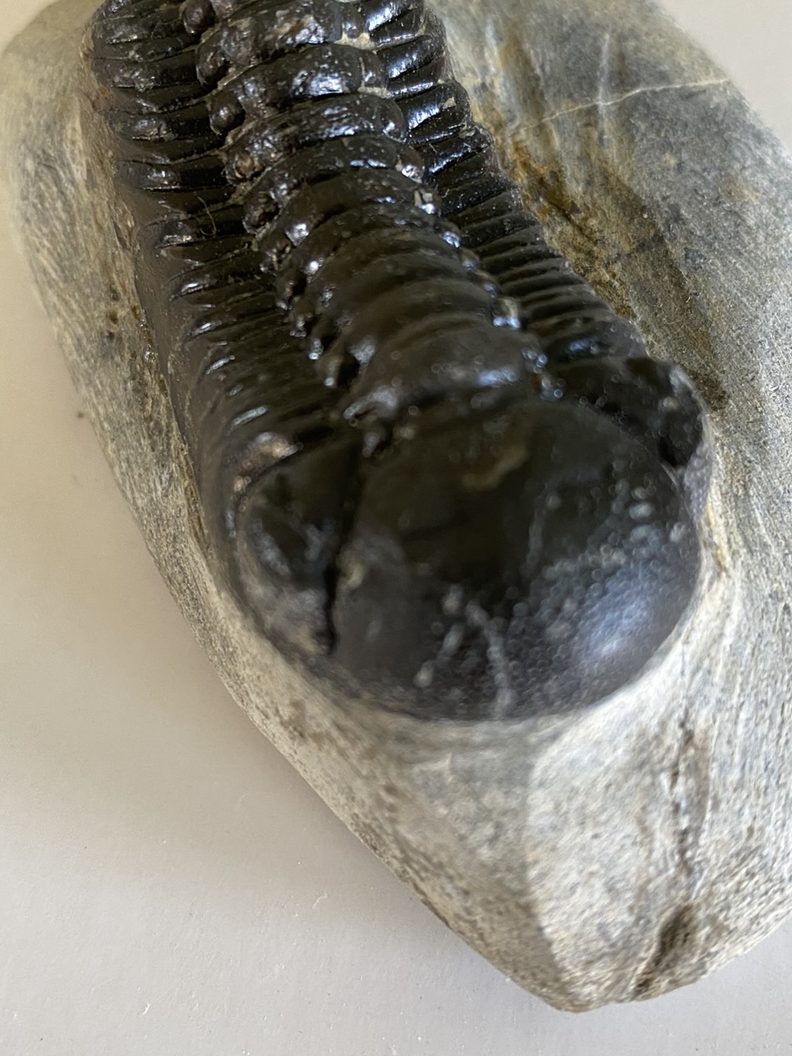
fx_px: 1190
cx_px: 384
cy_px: 521
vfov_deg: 47.9
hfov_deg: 36.8
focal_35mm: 39
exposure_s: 1/64
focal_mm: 4.25
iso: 125
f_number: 1.8
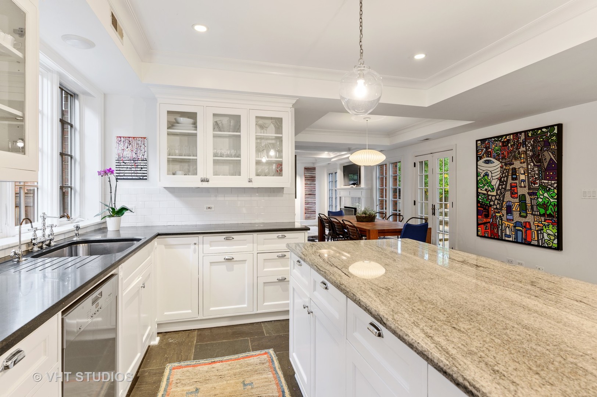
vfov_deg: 65.9
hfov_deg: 88.5
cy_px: 198
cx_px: 298
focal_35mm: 18
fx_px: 307
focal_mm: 18.5
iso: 200
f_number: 8
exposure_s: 1/1.43
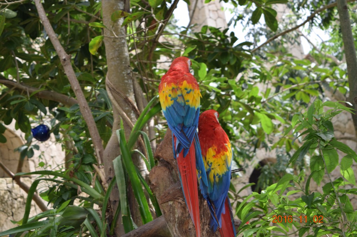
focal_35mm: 82
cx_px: 178
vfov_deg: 16.5
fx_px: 818
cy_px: 118
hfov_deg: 24.6
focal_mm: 55
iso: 100
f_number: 6.3
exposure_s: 1/160
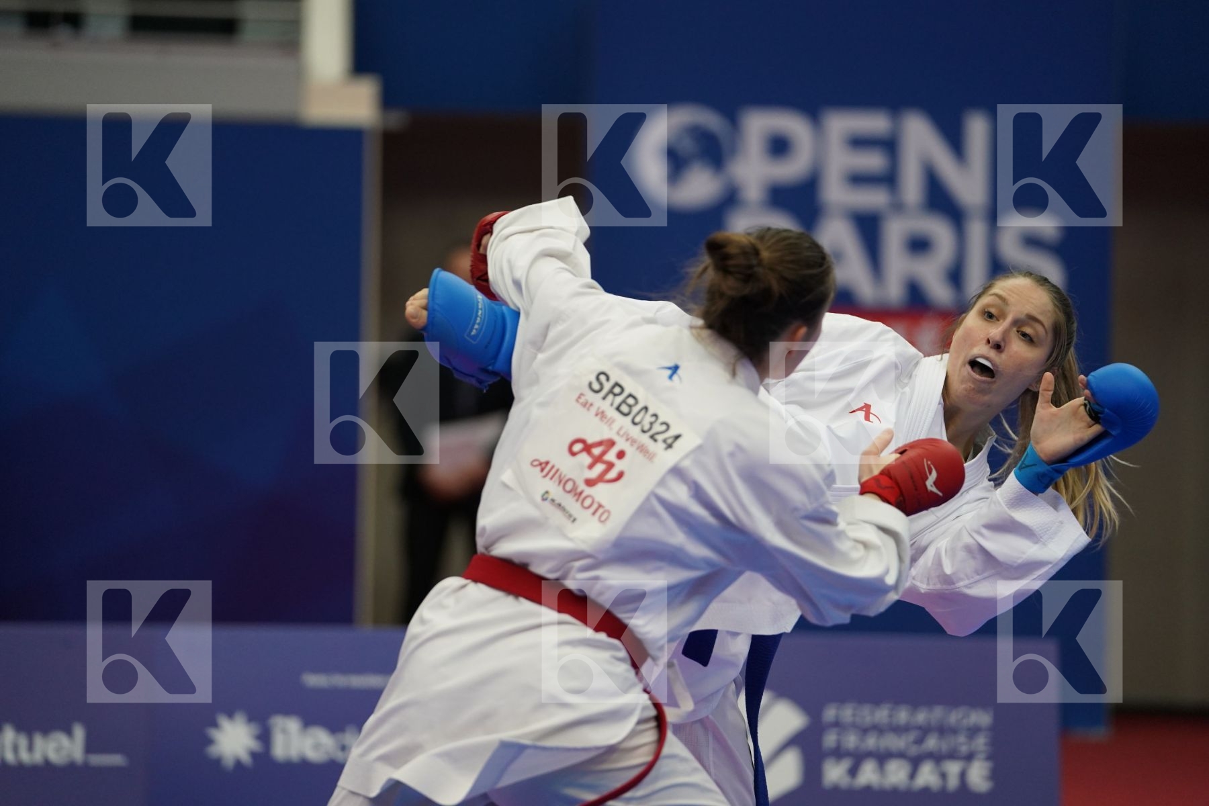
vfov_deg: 7.8
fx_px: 5910
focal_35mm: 176
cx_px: 604
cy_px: 403
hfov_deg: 11.7
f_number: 2.8
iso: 2000
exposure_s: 1/1000
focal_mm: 176
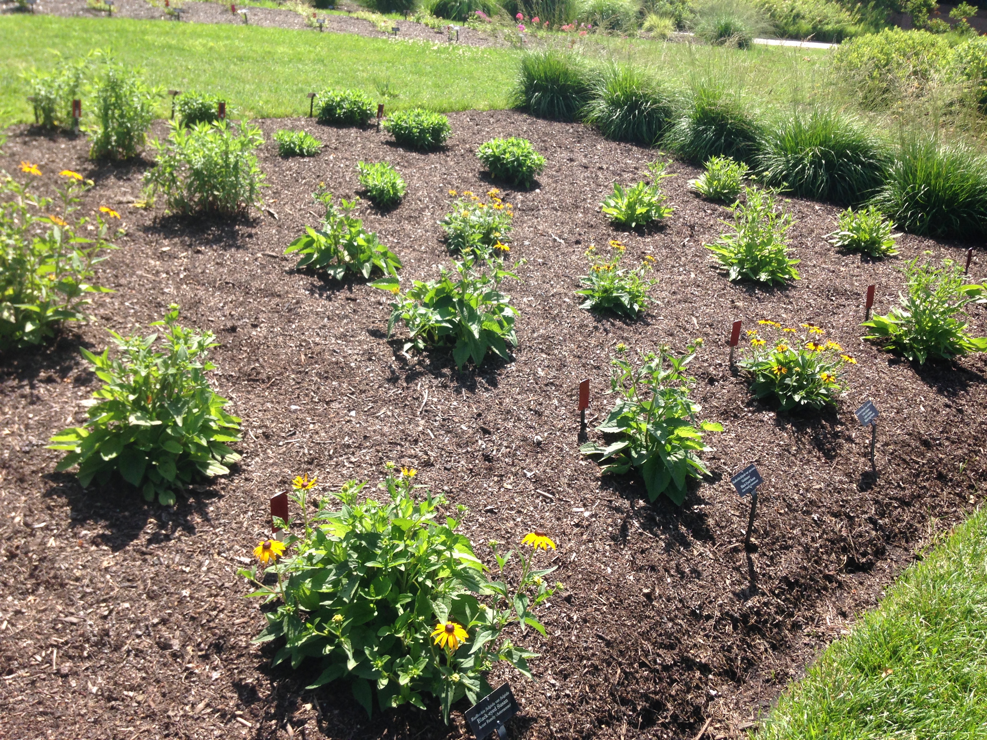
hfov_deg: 55.4
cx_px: 494
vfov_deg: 42.9
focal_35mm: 33
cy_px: 370
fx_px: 941
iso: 50
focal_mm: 4.12
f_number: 2.4
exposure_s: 1/623
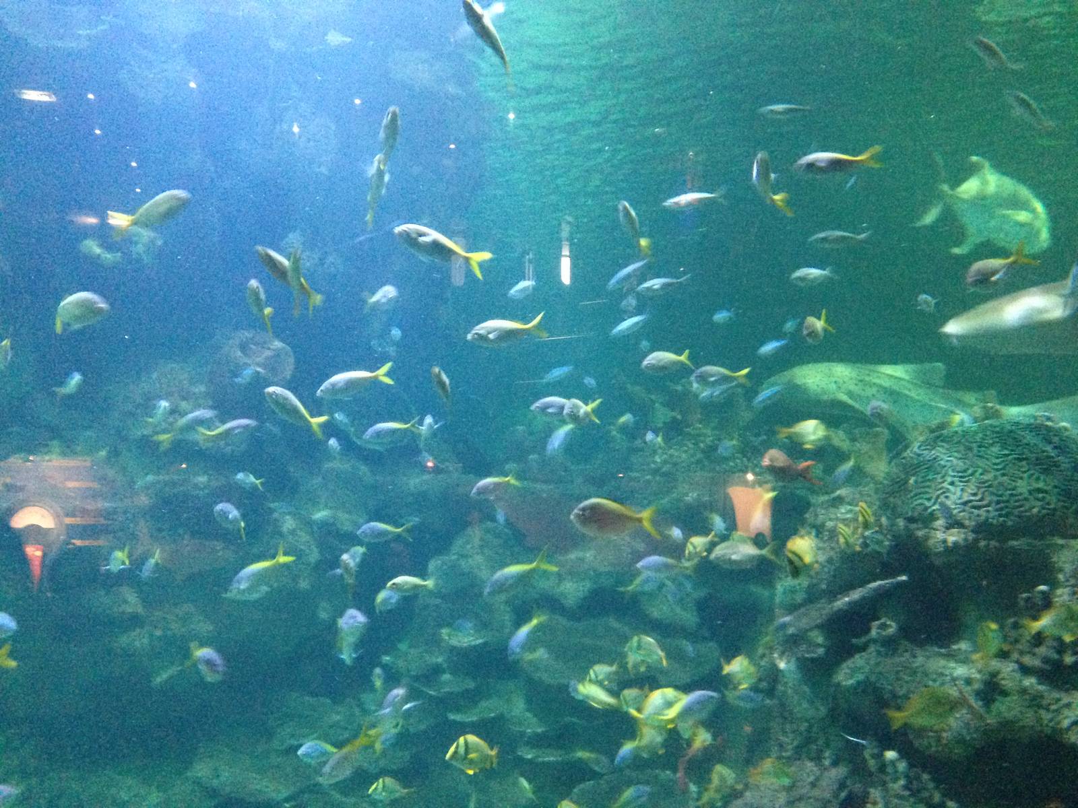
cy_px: 404
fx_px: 1028
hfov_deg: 55.4
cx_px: 539
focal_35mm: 33
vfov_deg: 42.9
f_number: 2.4
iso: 640
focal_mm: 4.12
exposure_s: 1/15
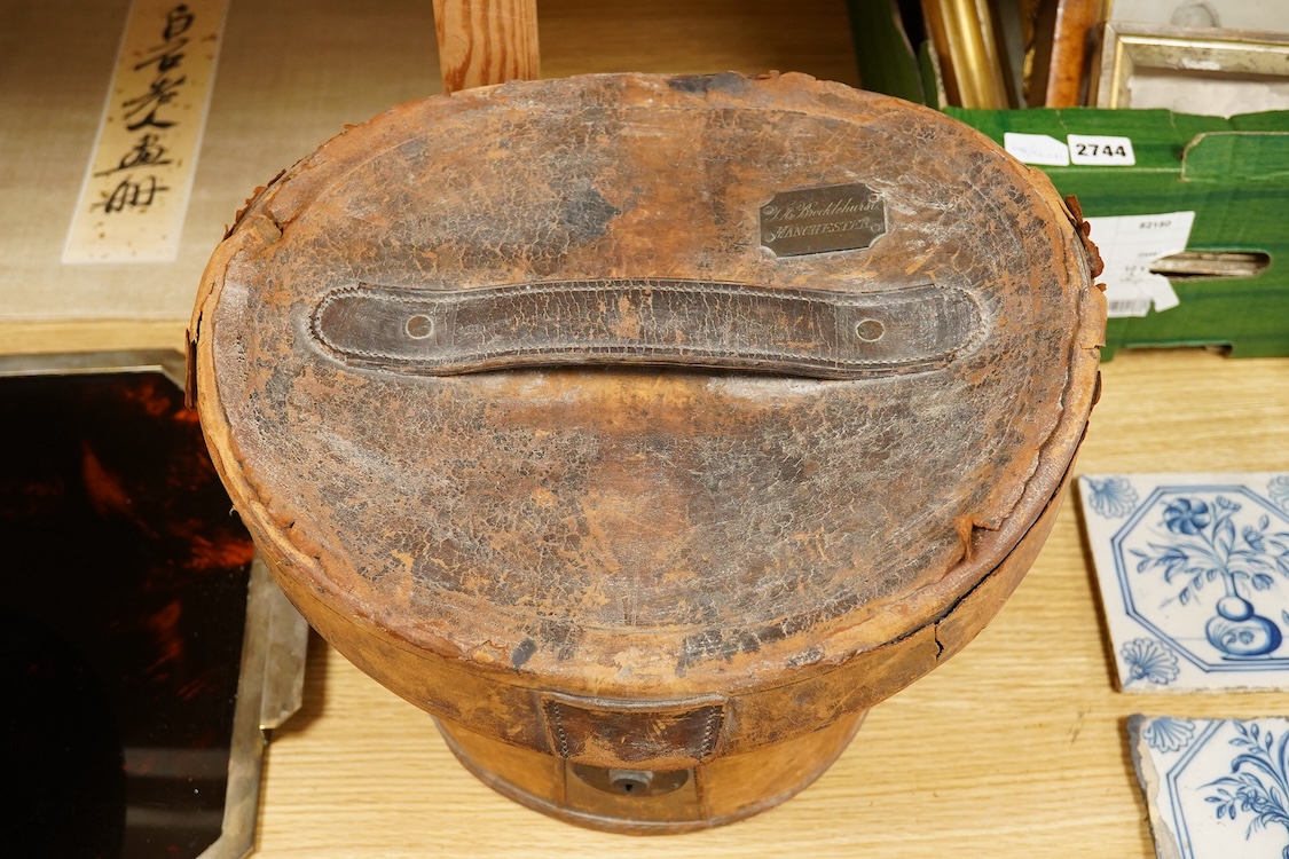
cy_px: 430
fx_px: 1611
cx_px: 644
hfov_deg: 43.6
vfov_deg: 29.9
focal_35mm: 45
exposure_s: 1/100
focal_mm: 30
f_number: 8
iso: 2500
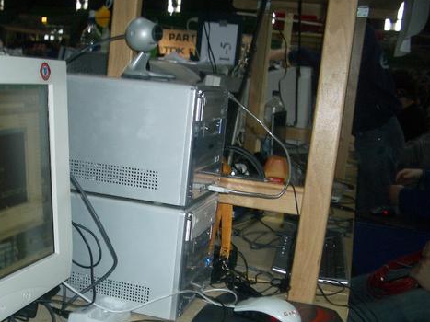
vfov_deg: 30.1
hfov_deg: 39.3
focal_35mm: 48
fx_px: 596
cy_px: 207
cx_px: 154
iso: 100
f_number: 2.6
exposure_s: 1/60
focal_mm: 5.8
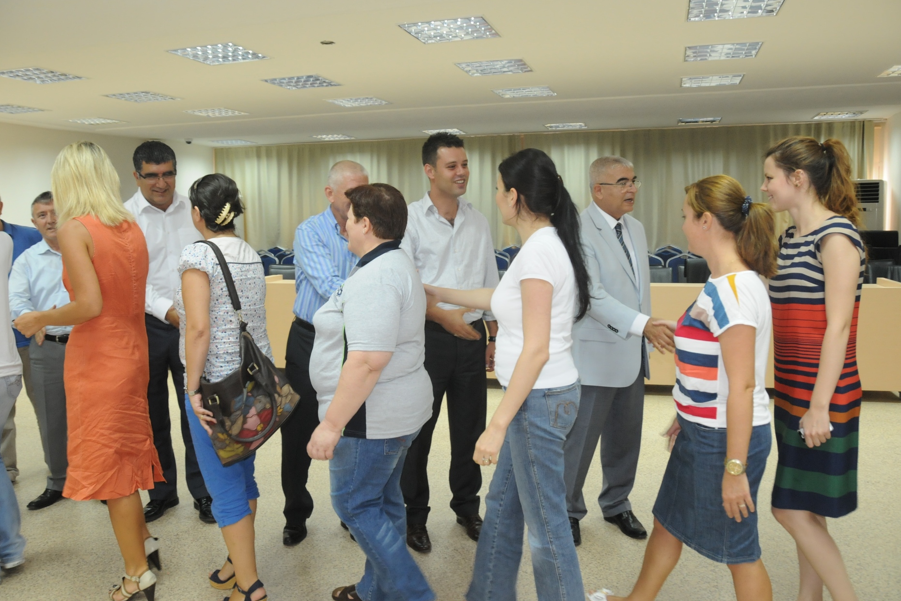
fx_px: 701
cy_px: 292
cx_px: 452
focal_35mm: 28
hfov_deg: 65.5
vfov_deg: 46.4
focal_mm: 18
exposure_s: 1/60
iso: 1000
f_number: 5
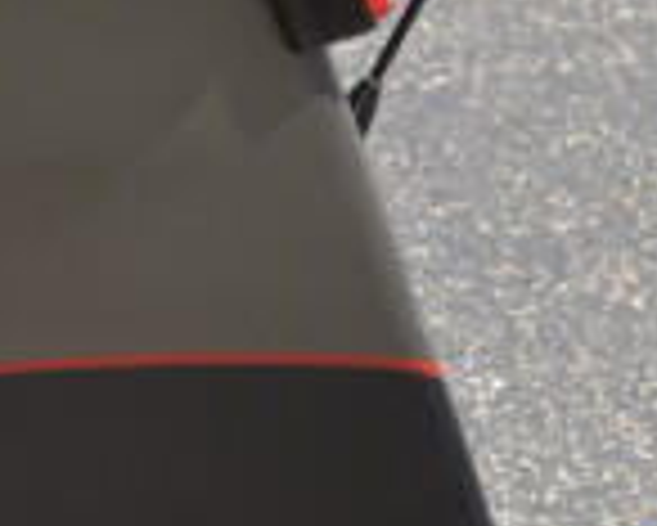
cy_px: -697
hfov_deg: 5.7
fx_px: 6535
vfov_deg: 4.5
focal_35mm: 336
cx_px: -333
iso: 100
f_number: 7.1
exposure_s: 1/200
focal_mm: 29
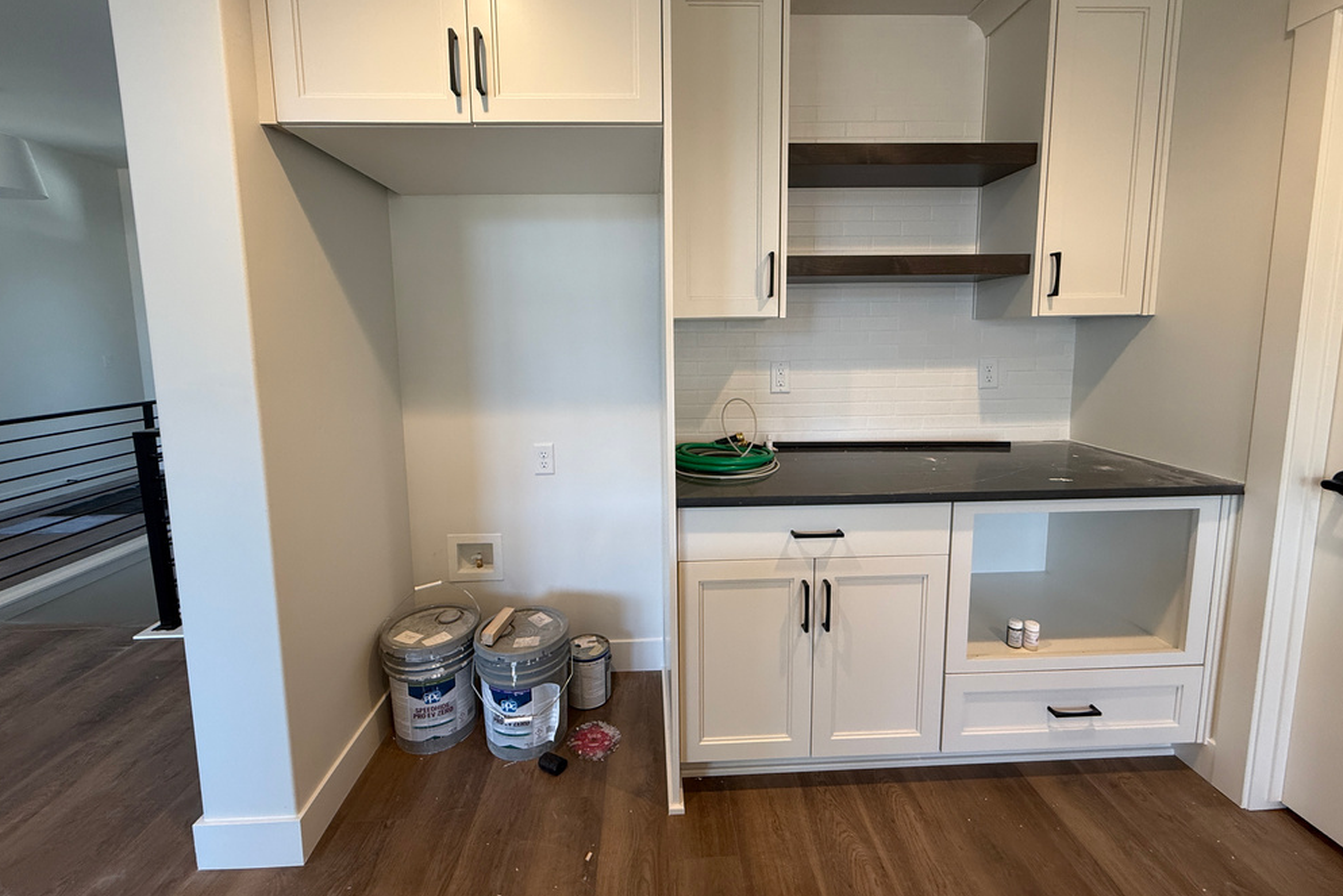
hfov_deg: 100.4
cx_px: 672
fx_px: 560
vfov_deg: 77.1
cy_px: 397
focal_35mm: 15
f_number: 2.2
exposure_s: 1/120
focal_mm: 2.22
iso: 160
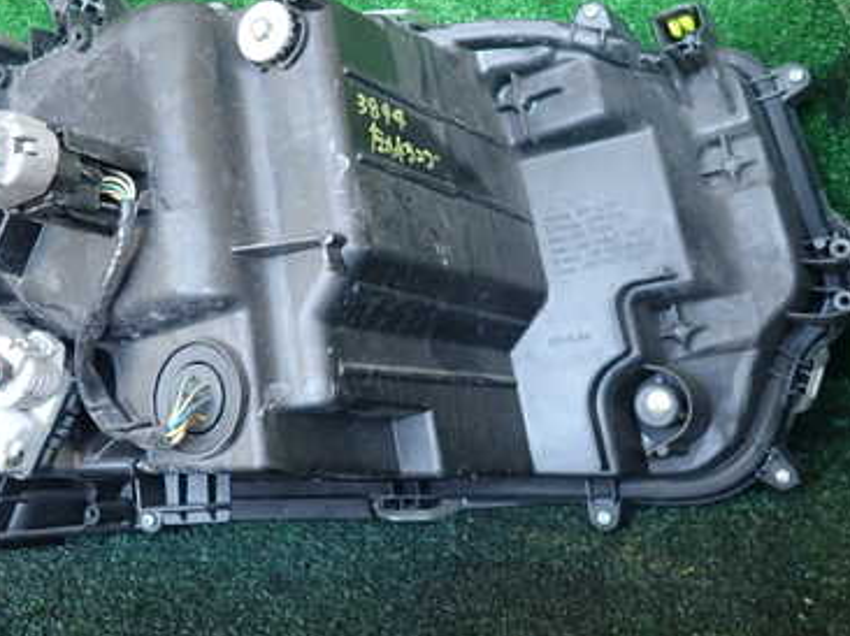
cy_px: 174
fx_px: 1006
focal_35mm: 41
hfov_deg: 45.2
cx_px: 297
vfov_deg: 34.5
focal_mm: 4.5
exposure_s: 1/50
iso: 200
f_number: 2
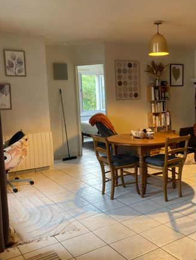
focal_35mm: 38
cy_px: 131
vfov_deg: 49.0
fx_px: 287
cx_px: 141
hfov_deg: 37.1
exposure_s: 1/60
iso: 250
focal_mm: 3.99
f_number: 1.8
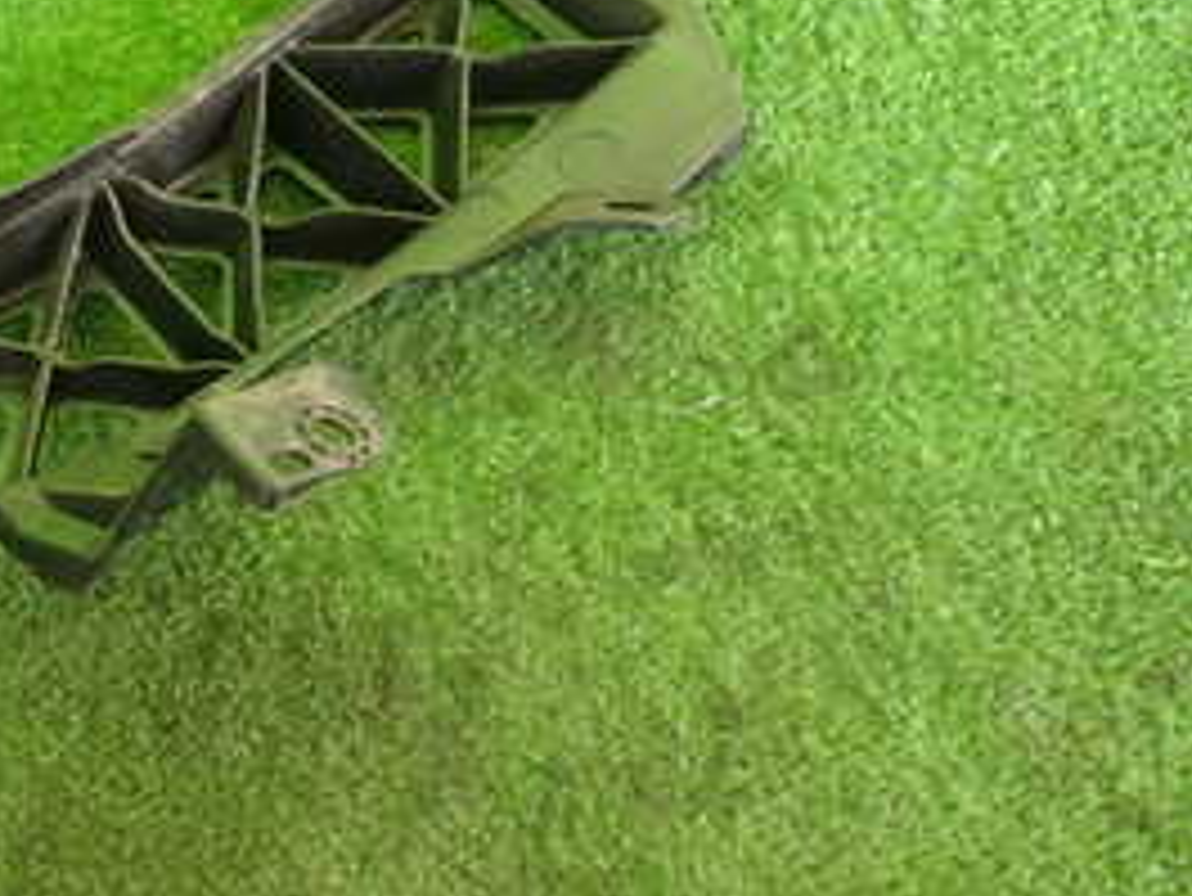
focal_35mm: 68
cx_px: -139
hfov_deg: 26.2
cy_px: 257
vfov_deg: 21.5
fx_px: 2343
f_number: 2.3
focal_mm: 5.4
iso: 200
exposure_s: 1/40
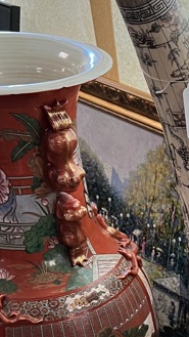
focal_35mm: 70
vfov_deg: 29.2
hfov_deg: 15.6
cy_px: 290
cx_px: 300
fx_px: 624
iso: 125
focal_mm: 5.7
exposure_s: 1/71
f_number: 1.5
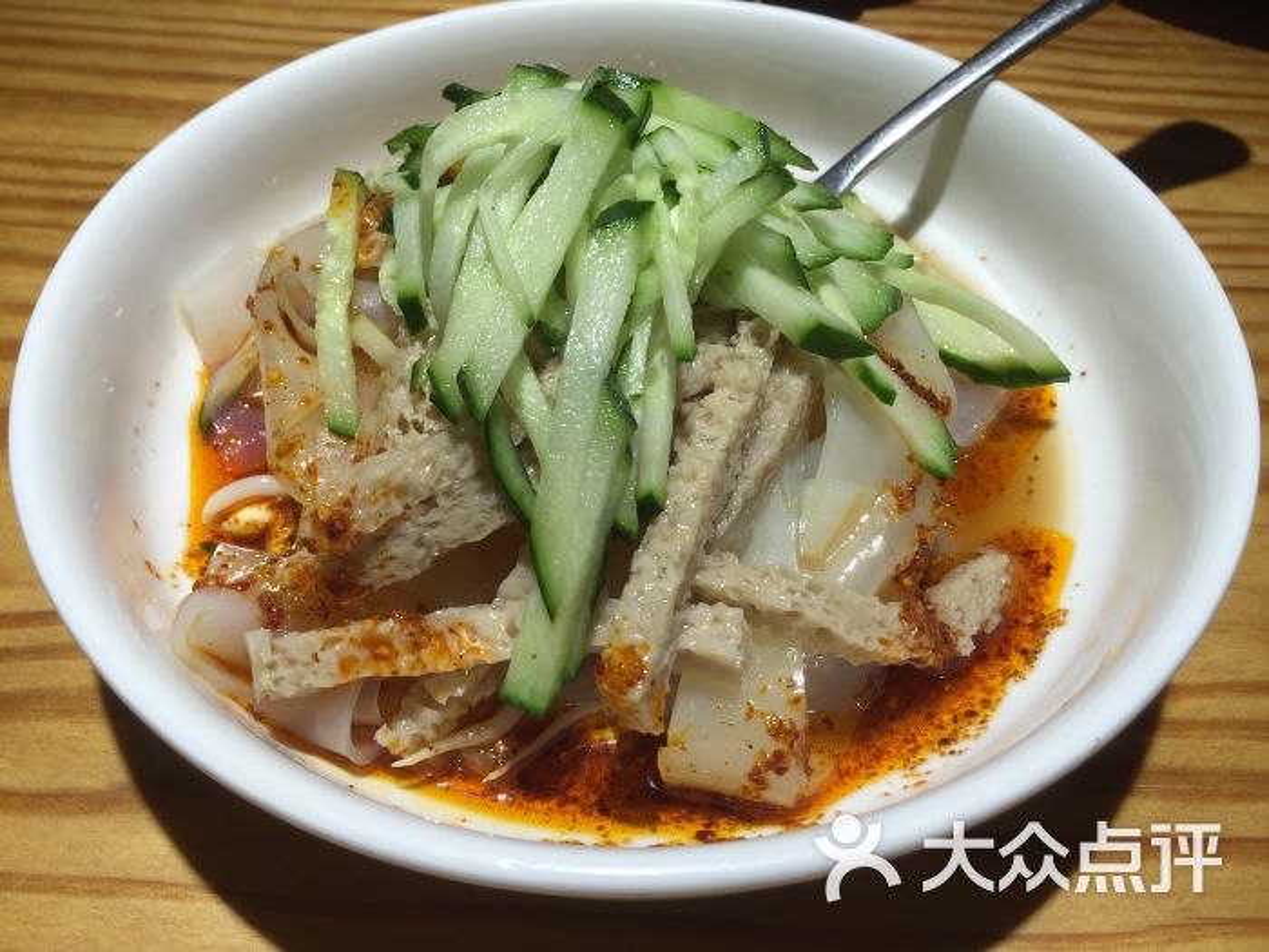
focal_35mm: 29
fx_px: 1063
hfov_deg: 61.7
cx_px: 634
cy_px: 476
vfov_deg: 48.2
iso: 32
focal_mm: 4.15
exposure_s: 1/103
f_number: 2.2
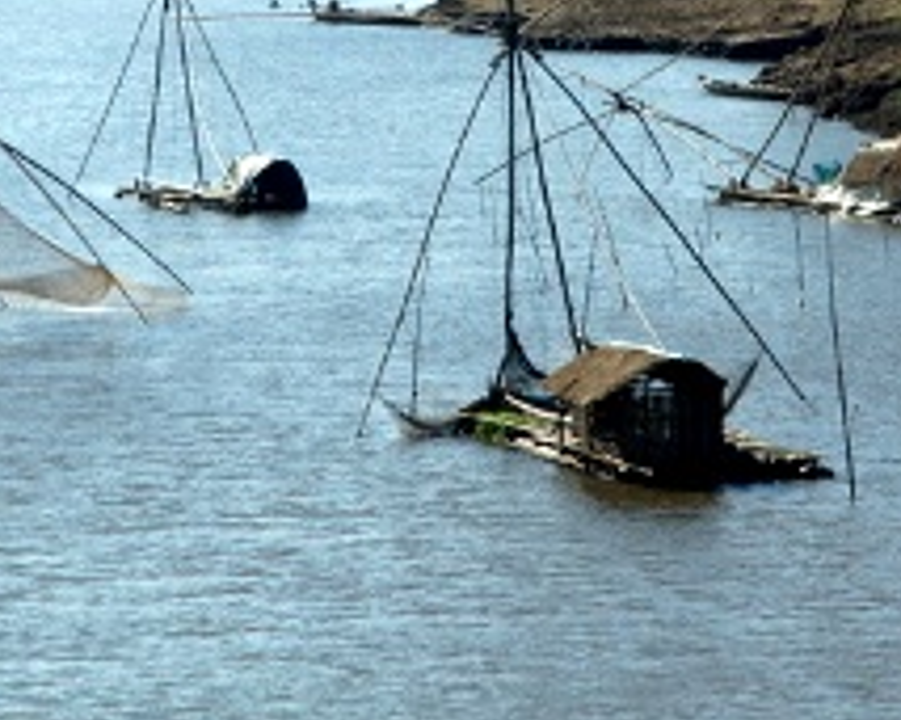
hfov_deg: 5.6
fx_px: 9222
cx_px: 402
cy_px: -6
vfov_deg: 4.5
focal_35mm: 346
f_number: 8
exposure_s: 1/320
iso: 100
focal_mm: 100
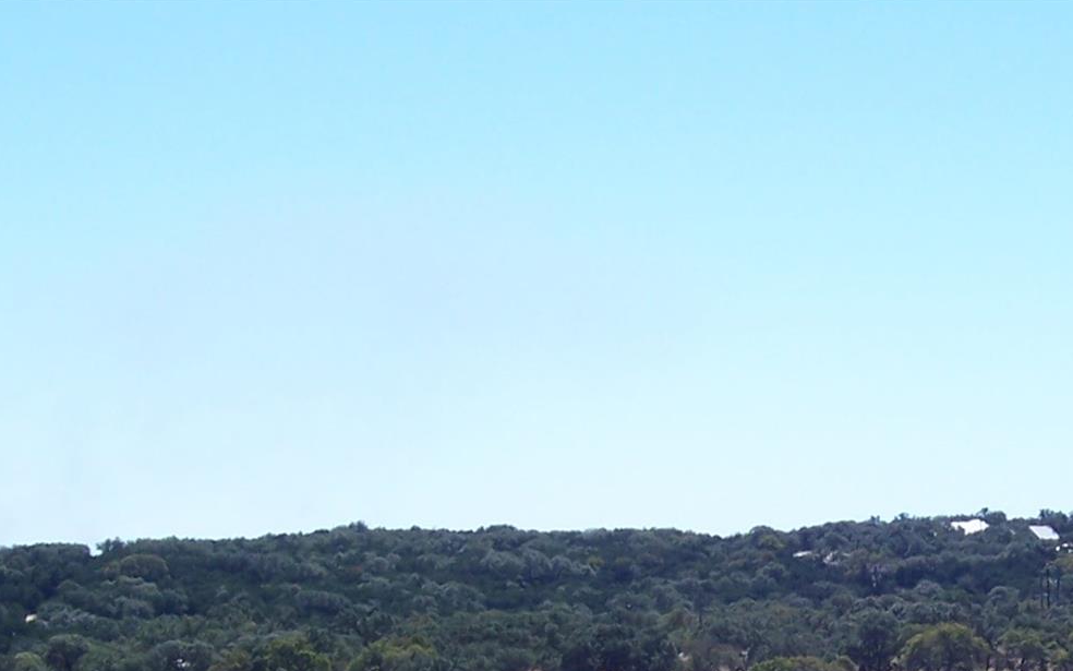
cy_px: 739
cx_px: 903
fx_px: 4094
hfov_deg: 14.8
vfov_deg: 9.3
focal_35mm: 140
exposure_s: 1/250
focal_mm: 10.8
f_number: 6.7
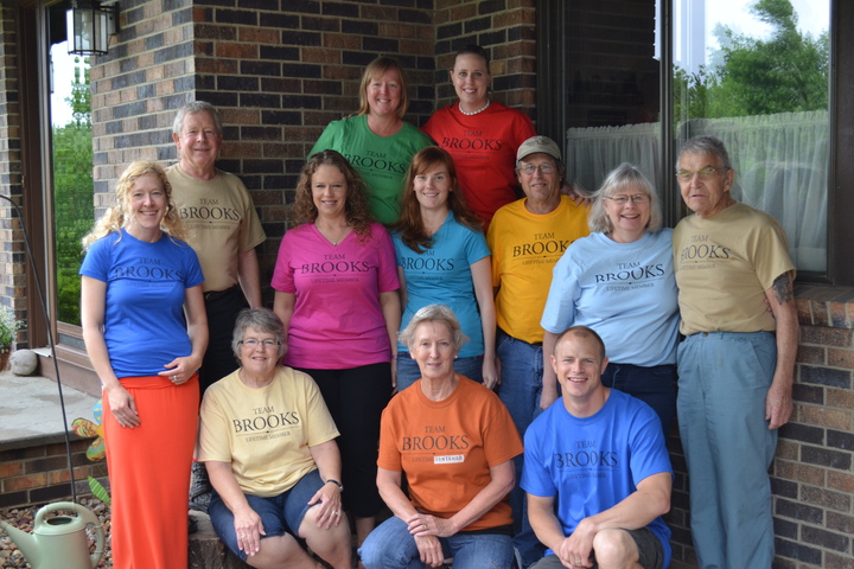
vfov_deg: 28.1
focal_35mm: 48
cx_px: 427
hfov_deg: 41.1
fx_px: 1139
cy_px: 284
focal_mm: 32
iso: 400
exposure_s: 1/100
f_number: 5
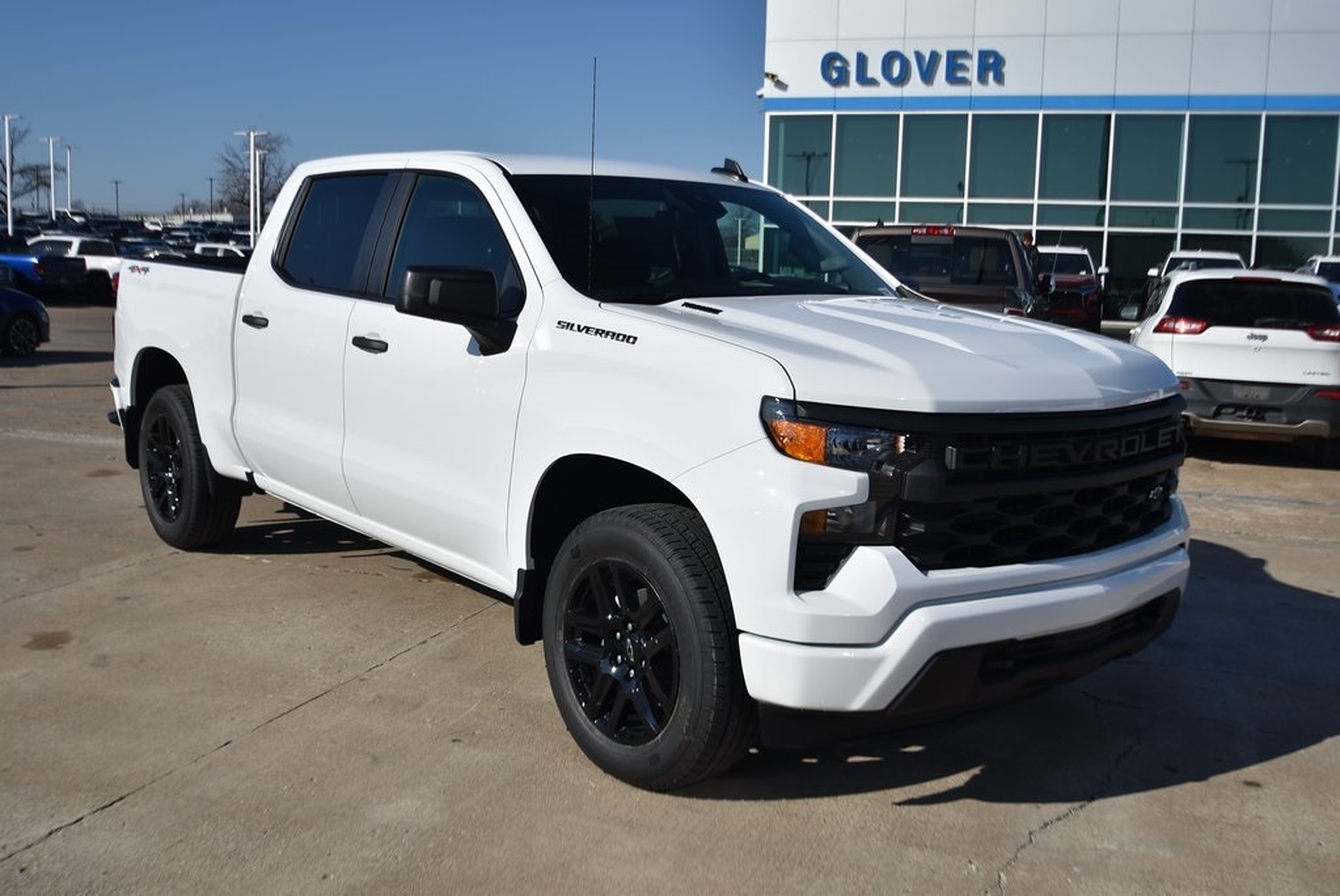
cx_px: 670
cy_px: 448
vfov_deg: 36.9
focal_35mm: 36
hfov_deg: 53.1
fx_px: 1341
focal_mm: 24
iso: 100
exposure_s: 1/1600
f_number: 4.5
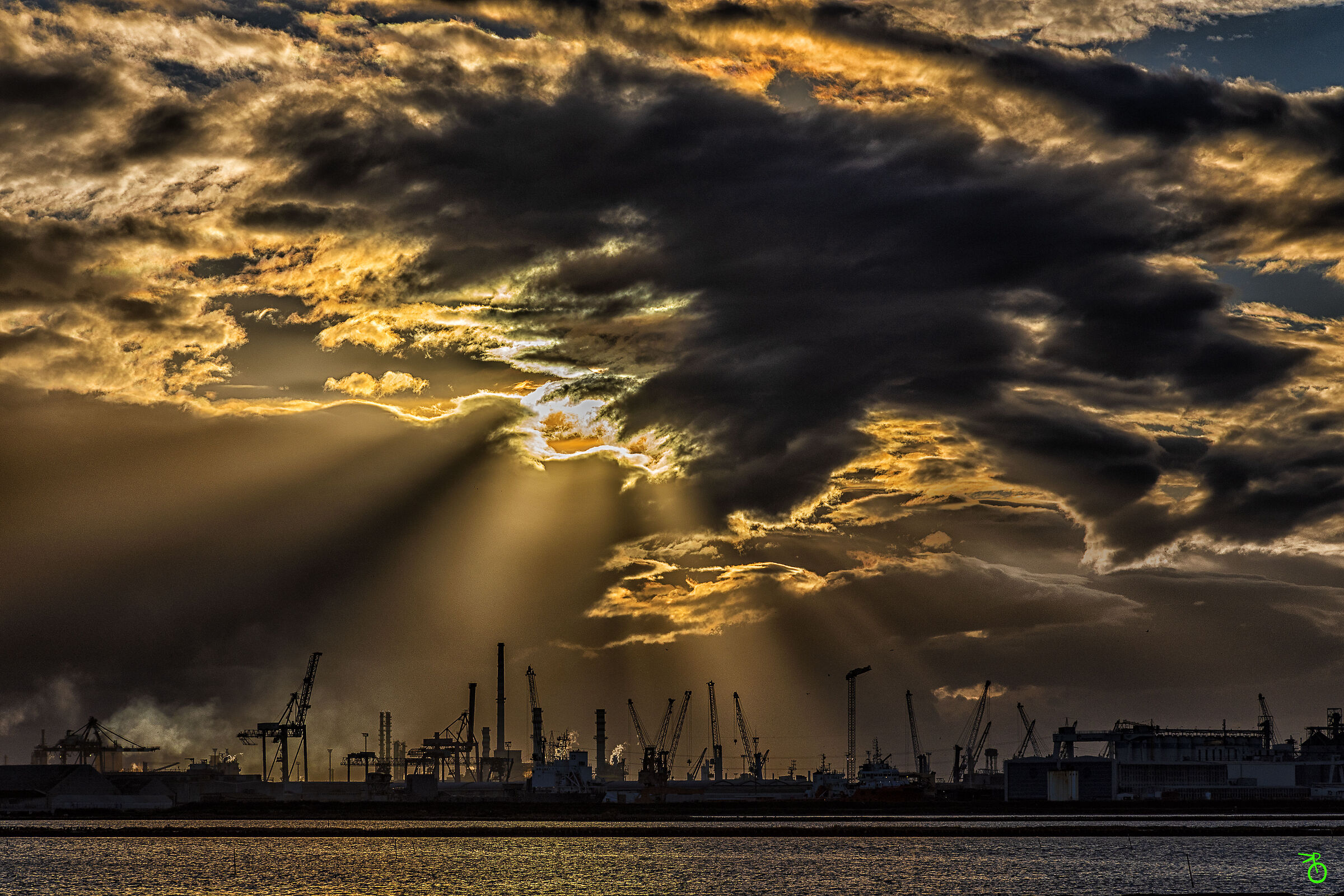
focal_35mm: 120
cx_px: 672
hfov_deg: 17.1
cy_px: 448
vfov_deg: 11.4
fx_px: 4480
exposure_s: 1/2500
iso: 100
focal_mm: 120
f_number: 10
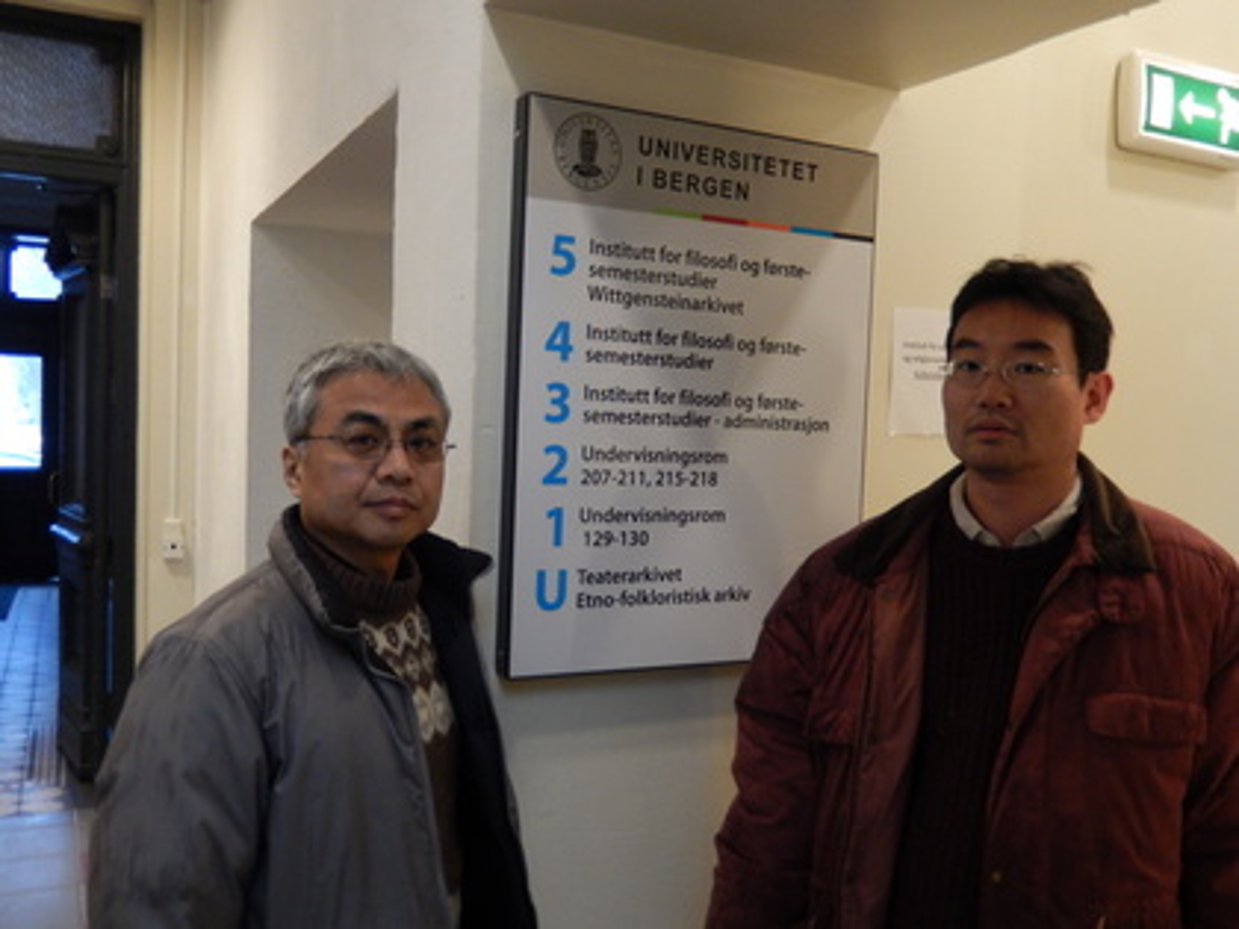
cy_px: 464
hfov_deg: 56.8
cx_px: 620
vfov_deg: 44.2
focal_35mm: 32
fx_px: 1145
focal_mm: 5.7
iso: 400
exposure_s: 1/13
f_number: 3.8
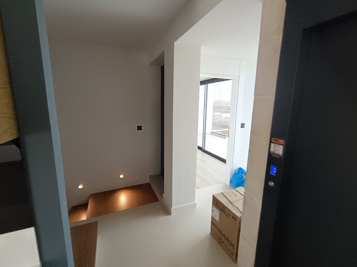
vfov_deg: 78.1
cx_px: 178
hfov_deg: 94.5
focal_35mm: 16
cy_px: 134
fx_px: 165
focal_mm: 1.66
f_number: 2.2
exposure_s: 1/100
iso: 221
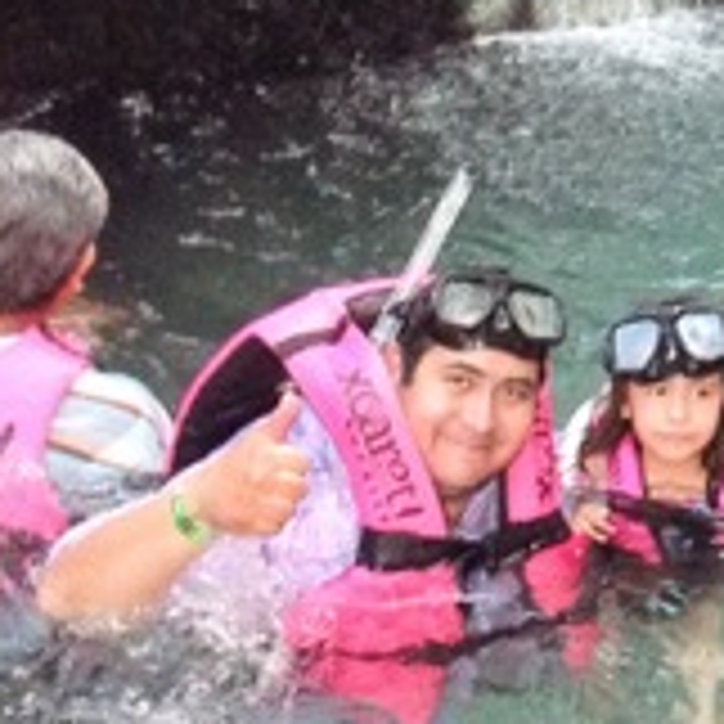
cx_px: 794
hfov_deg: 19.1
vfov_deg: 19.8
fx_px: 2059
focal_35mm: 87
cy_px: 184
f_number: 2.4
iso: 320
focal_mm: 3.3
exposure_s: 1/15
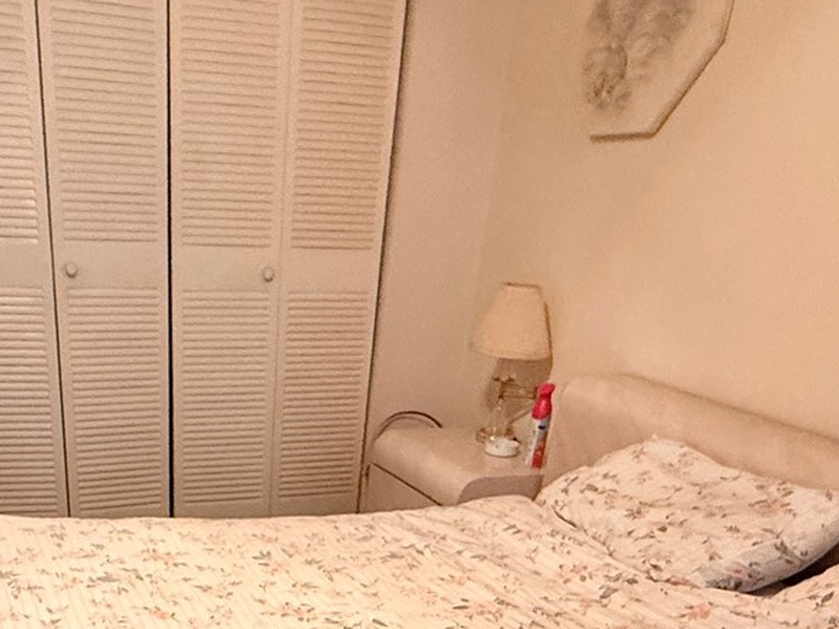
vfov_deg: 32.3
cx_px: 272
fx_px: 921
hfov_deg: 48.1
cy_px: 724
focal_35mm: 38
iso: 250
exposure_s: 1/60
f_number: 2.2
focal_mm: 2.22
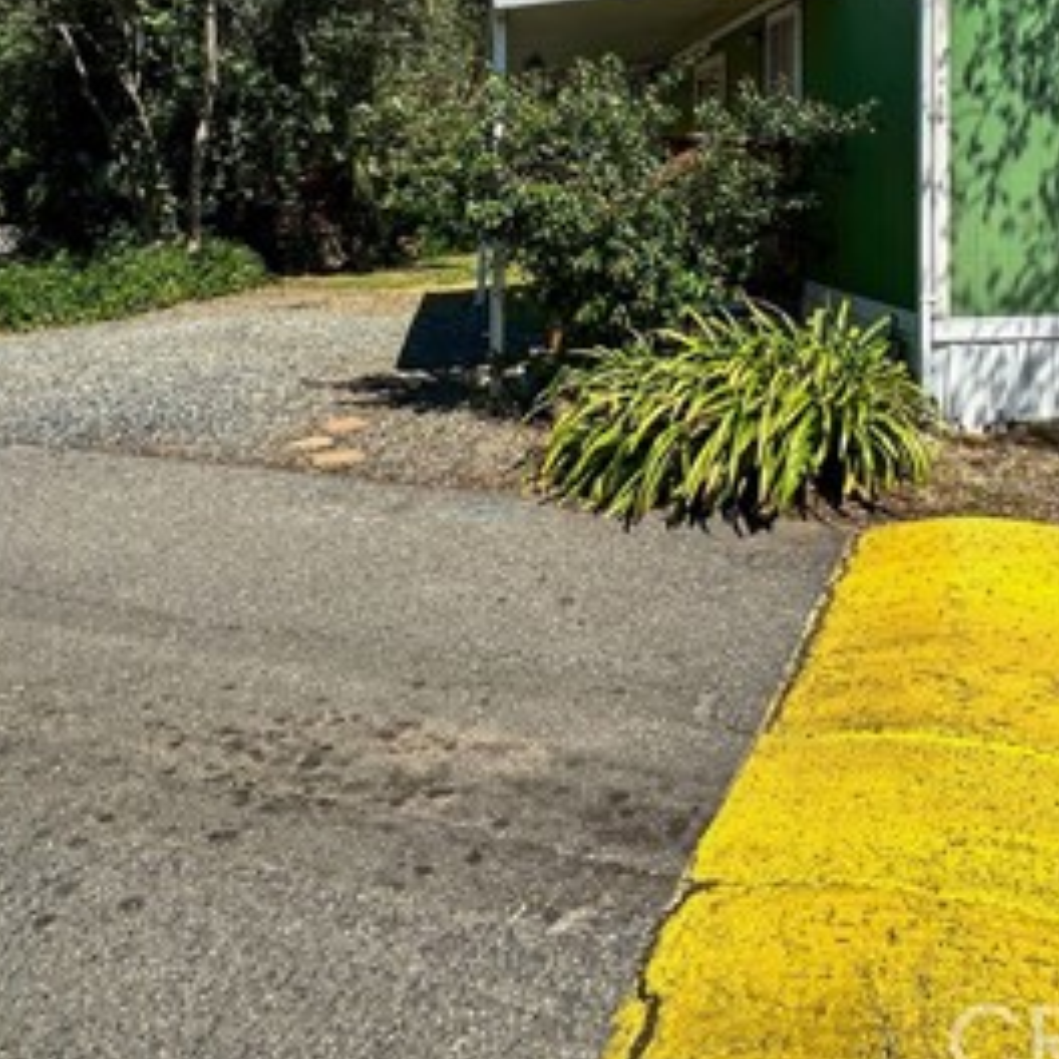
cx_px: 714
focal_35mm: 30
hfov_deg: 52.9
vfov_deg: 49.1
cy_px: 136
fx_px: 1038
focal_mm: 2.22
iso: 50
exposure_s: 1/1600
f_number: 2.2
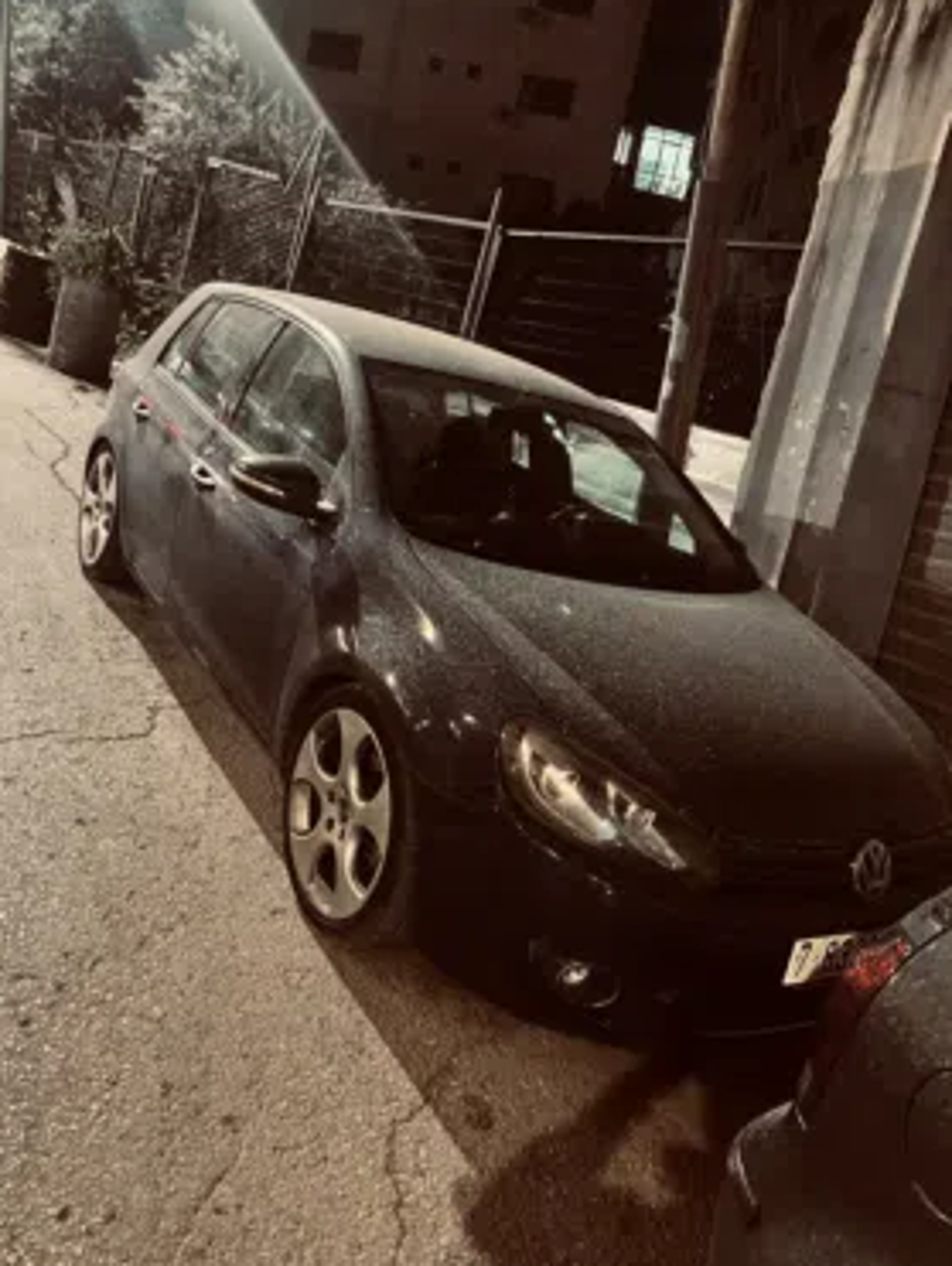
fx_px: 1025
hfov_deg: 49.8
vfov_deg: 63.4
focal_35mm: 28
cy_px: 607
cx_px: 454
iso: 500
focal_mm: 5.7
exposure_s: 1/25
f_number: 1.5
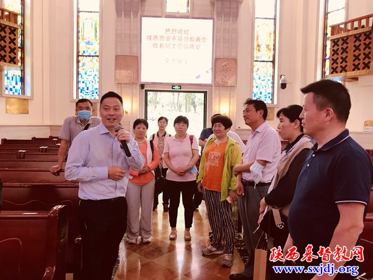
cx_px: 186
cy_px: 140
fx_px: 302
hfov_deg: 63.4
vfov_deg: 49.7
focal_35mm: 28
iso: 50
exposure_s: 1/17
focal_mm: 3.99
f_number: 1.8
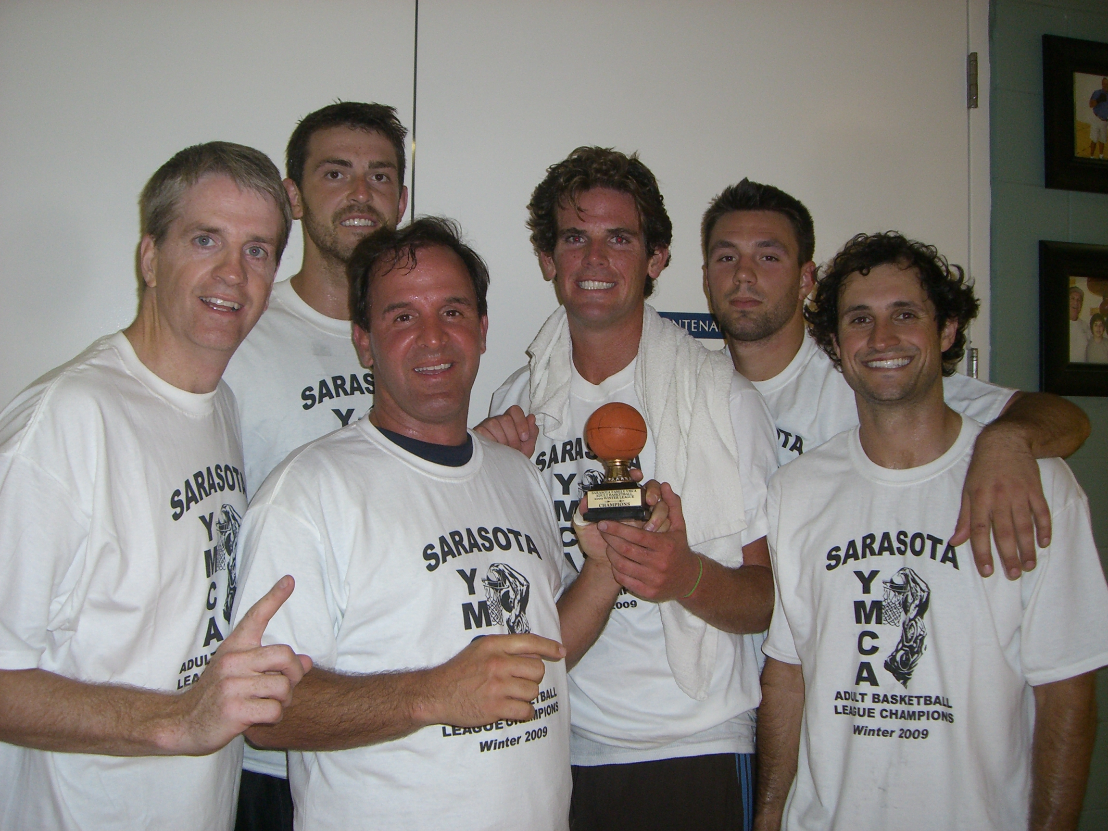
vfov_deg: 37.7
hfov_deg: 49.0
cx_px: 554
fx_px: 1216
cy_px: 416
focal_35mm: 38
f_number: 2.7
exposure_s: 1/60
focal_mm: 6.2
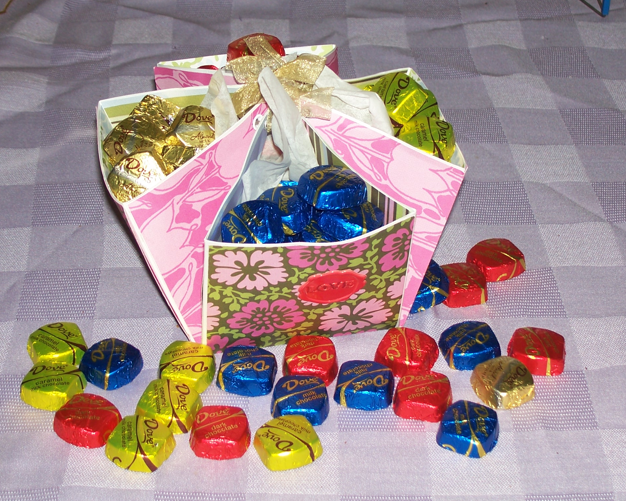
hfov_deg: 25.1
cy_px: 251
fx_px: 1408
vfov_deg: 20.2
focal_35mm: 76
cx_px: 324
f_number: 3.4
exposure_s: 1/90
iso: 80
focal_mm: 12.3
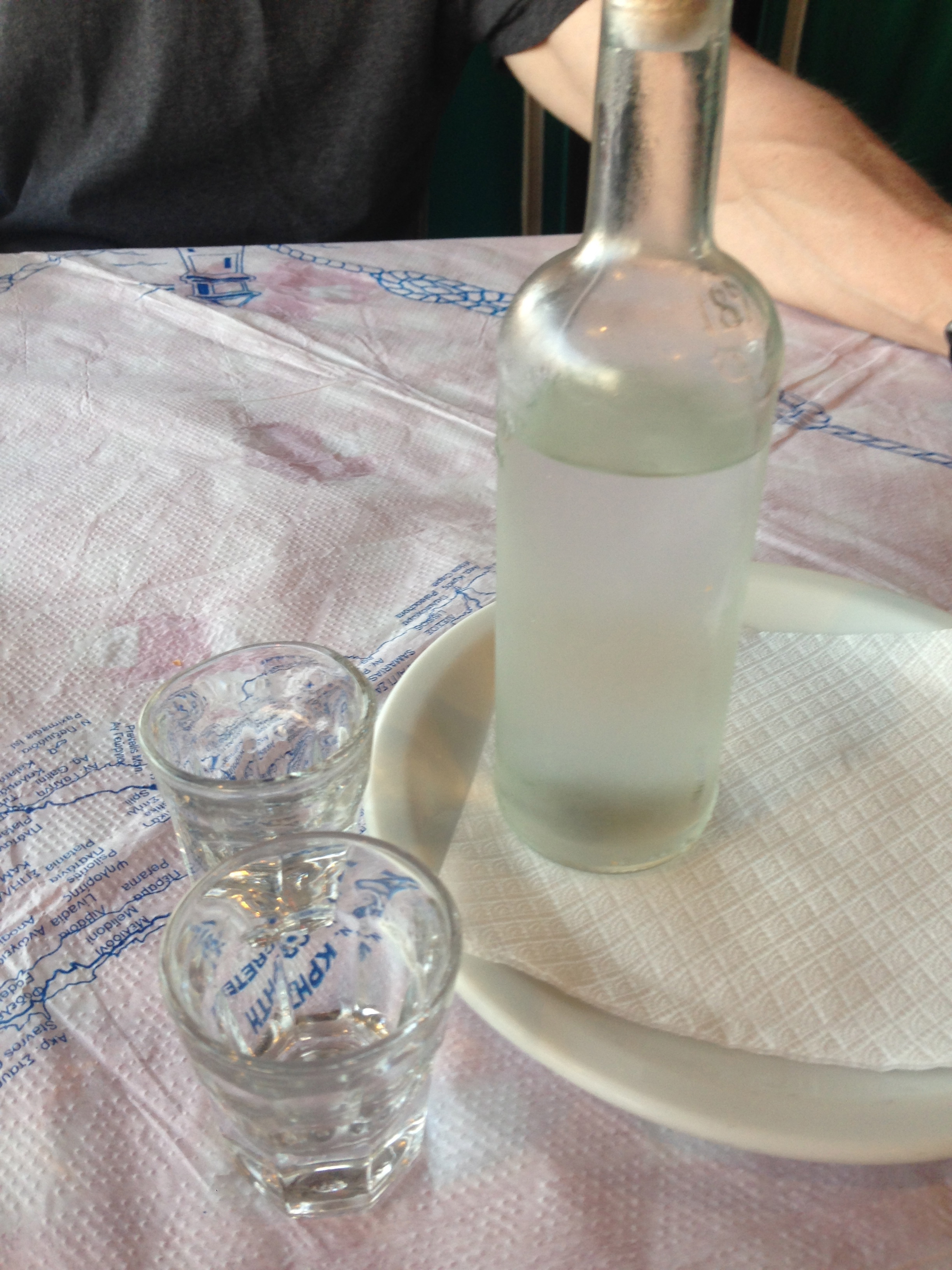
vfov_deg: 55.4
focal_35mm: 33
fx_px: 1210
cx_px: 476
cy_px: 635
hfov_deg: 42.9
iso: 50
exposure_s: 1/20
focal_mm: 4.12
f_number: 2.4
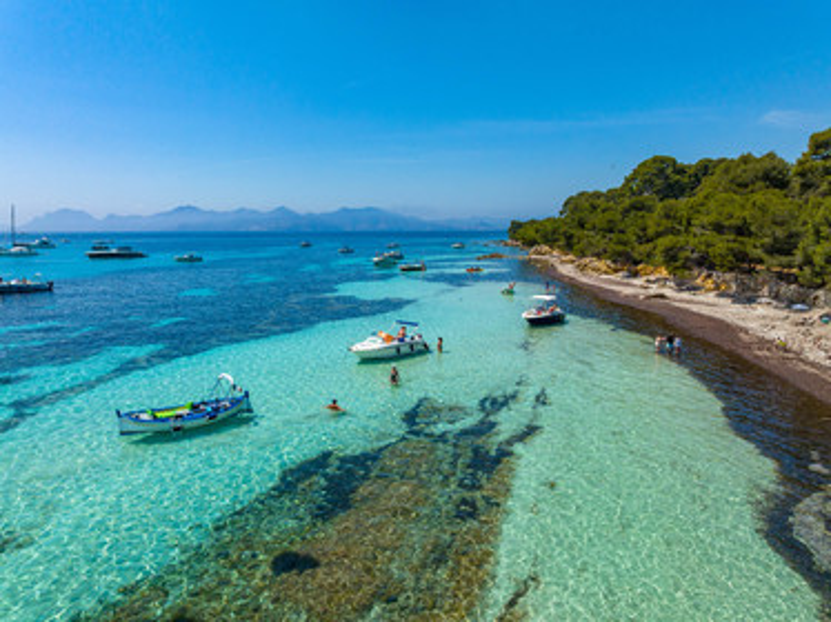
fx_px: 576
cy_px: 311
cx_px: 416
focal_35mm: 24
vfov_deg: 56.8
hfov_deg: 71.6
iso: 200
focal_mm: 12.3
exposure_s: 1/1000
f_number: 7.1
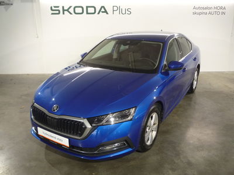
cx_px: 117
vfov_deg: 46.8
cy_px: 88
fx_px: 203
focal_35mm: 30
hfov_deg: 60.0
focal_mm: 5.2
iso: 250
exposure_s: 1/30
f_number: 3.3
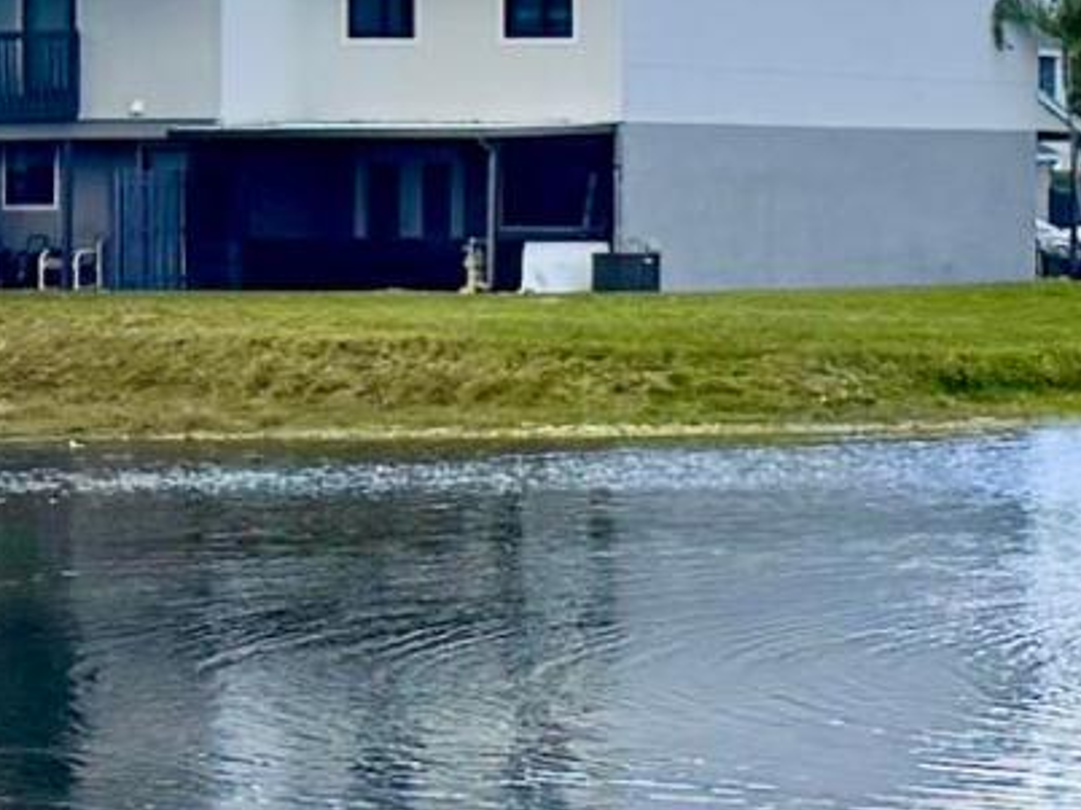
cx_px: 2824
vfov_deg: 8.6
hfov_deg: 9.8
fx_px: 5368
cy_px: 145
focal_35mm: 172
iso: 80
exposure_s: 1/5319
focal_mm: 6.76
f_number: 1.78
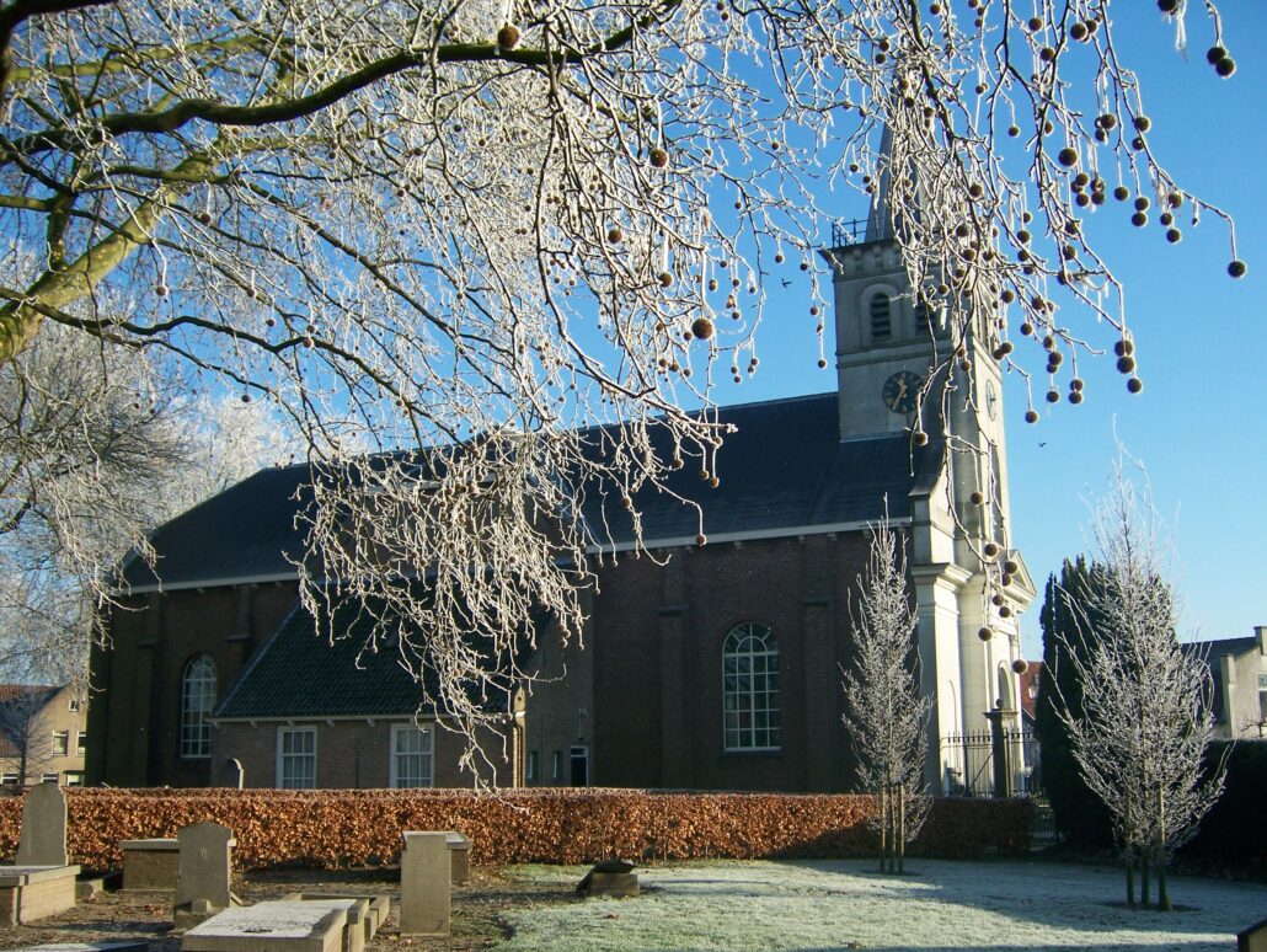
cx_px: 634
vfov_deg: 39.7
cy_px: 476
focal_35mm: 36
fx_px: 1319
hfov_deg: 51.3
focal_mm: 6
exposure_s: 1/800
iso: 80
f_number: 2.8
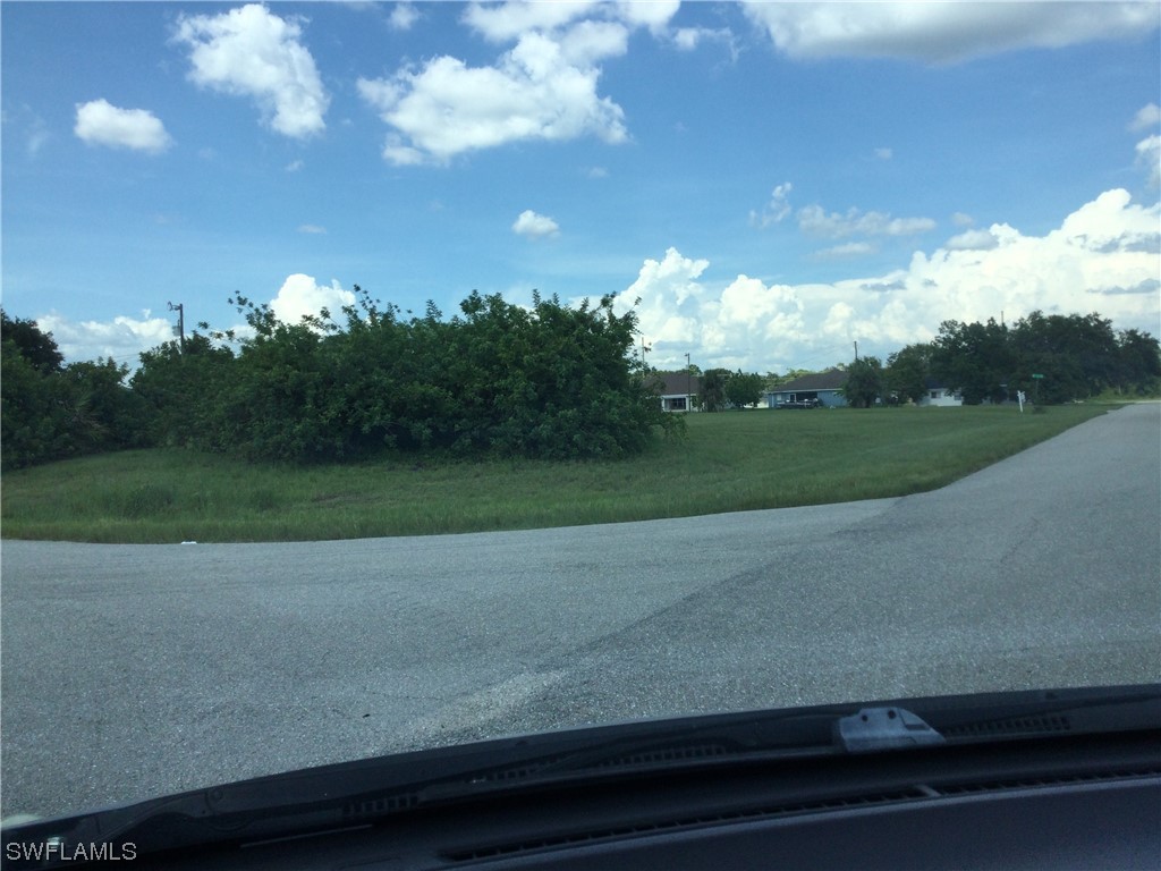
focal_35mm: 31
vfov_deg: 45.4
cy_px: 436
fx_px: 1040
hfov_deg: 58.4
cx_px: 580
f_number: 2.4
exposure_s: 1/747
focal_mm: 3.3
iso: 25
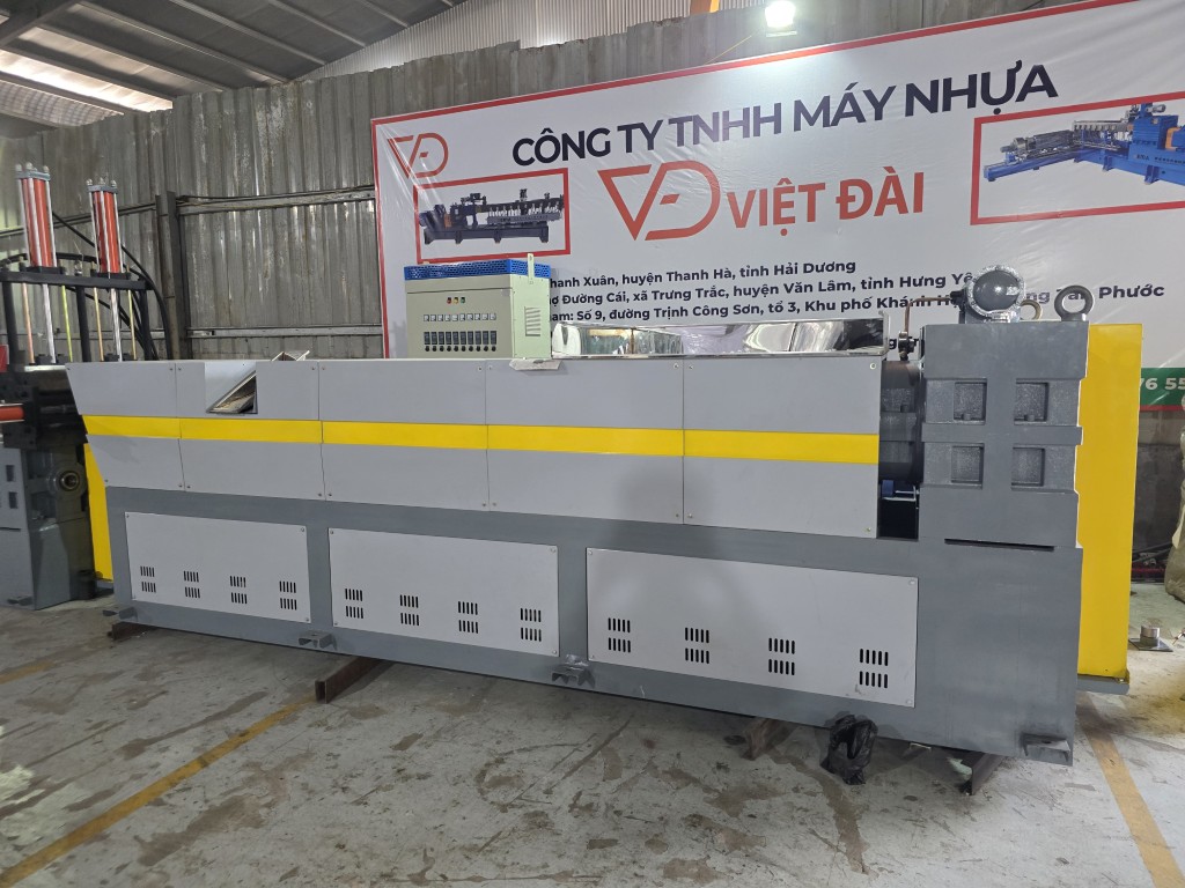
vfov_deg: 58.9
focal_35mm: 23
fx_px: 787
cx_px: 592
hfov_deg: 73.9
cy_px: 444
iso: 800
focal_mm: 6.3
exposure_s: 1/100
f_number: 1.7
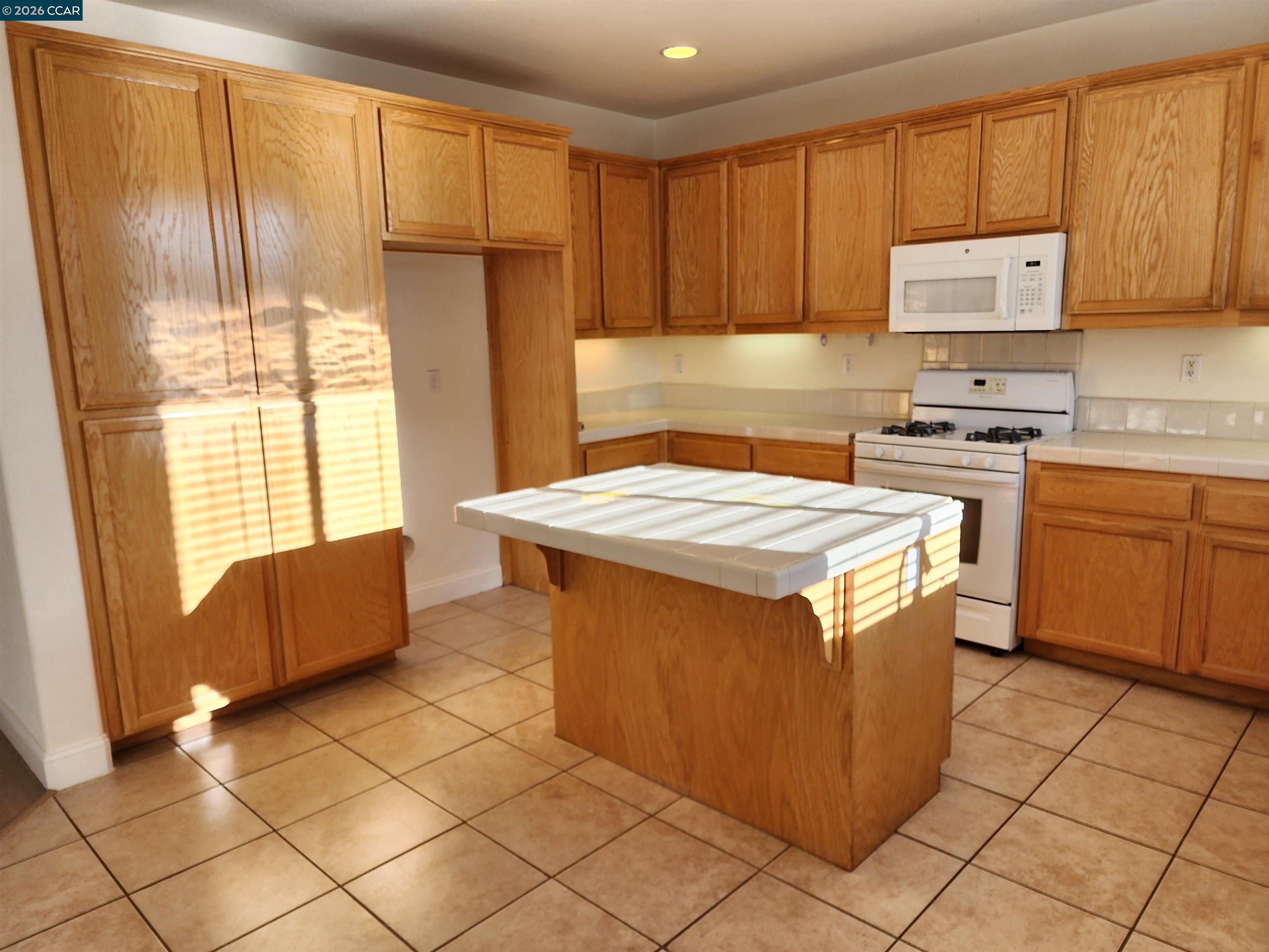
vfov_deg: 58.9
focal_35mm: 23
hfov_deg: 73.9
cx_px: 634
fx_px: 843
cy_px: 476
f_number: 1.8
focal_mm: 6.4
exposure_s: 1/120
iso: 40
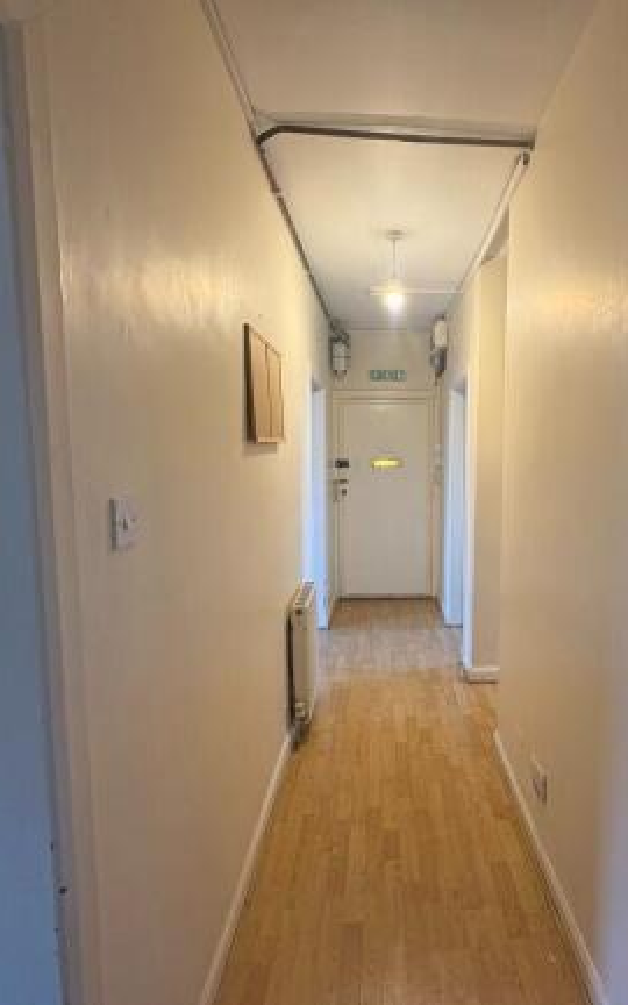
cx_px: 415
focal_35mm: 20
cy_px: 506
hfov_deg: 58.4
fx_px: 548
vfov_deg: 85.1
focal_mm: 2.22
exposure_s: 1/50
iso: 125
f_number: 2.2
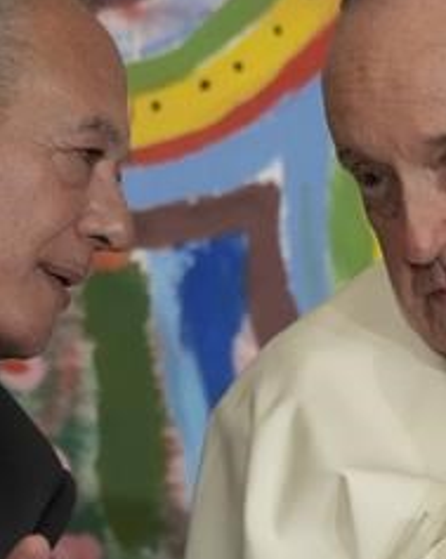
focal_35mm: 1545
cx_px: 158
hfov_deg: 1.0
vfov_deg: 1.3
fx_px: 25542
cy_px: 315
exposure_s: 1/320
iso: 8000
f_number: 6.3
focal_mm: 400
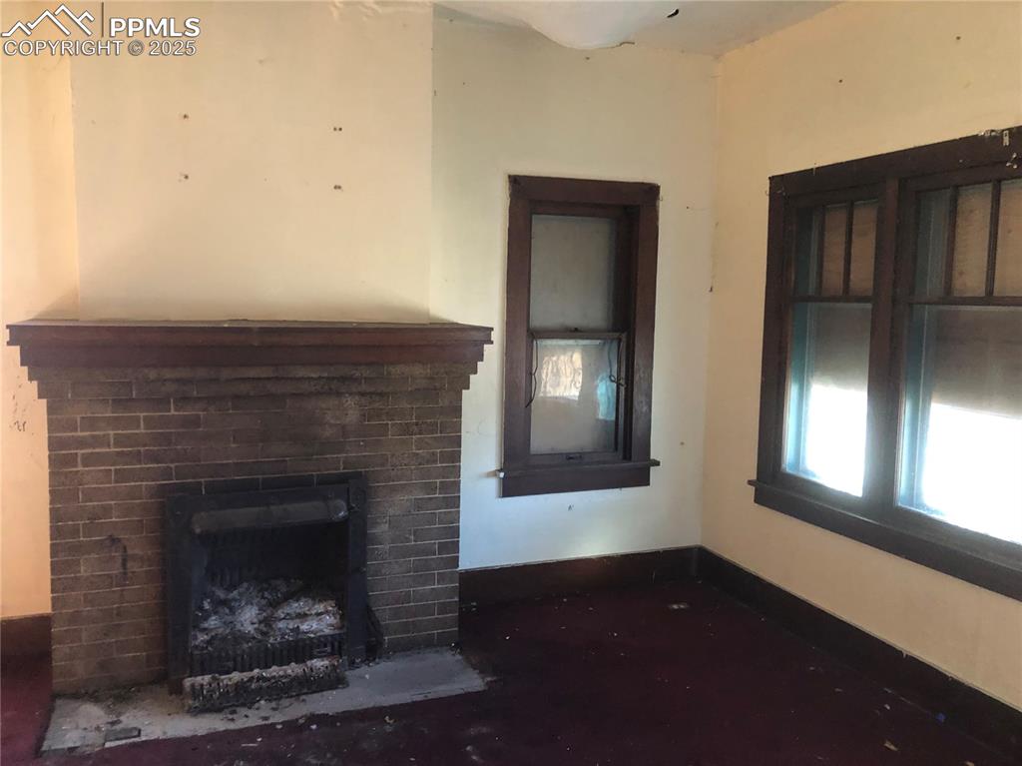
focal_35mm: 28
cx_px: 511
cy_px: 383
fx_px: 826
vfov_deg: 49.7
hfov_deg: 63.5
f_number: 1.8
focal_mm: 3.99
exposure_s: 1/15
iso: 100
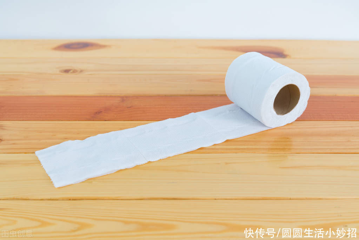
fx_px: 499
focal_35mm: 50
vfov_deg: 27.0
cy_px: 120
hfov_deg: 39.6
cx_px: 180
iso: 250
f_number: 5.6
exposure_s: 1/160
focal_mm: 50
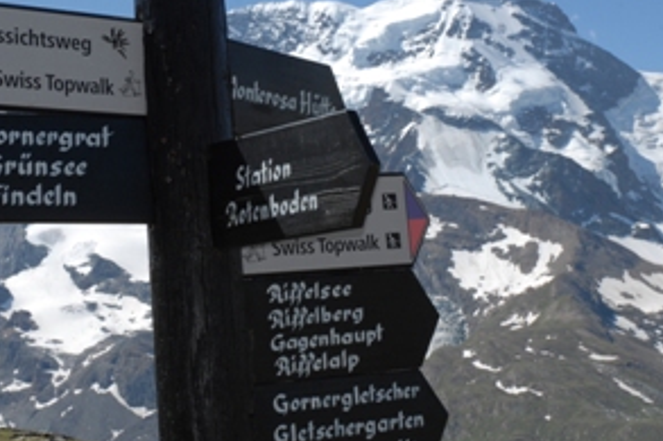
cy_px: 201
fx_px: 1436
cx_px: 267
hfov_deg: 26.0
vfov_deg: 17.5
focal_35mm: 78
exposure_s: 1/125
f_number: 13
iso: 160
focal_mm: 38
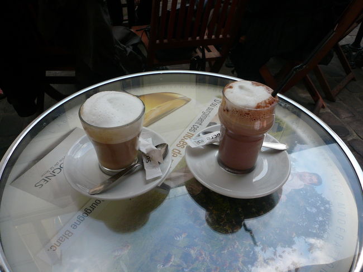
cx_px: 182
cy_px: 136
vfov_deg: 49.7
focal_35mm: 28
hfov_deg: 63.5
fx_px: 294
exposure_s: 1/1000
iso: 100
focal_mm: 4.6
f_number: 2.8
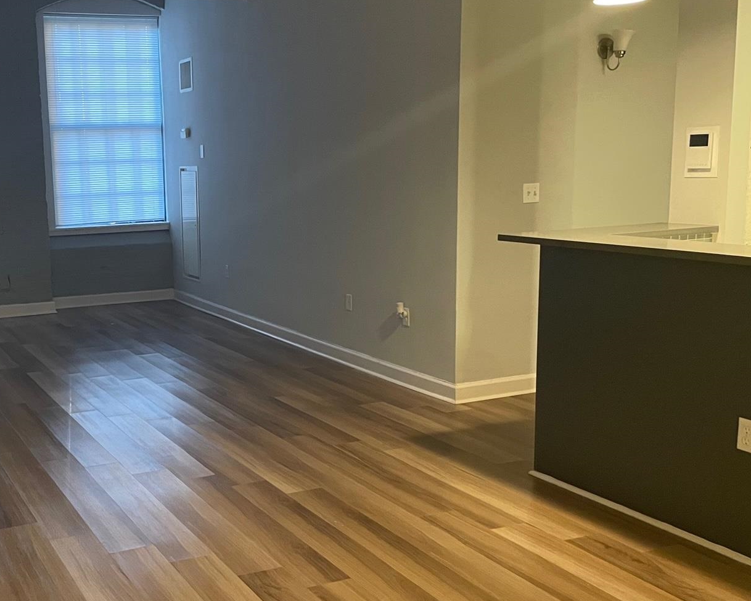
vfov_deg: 35.7
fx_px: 934
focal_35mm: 42
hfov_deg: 42.6
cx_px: 199
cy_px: 321
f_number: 1.6
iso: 500
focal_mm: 4.2
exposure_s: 1/60
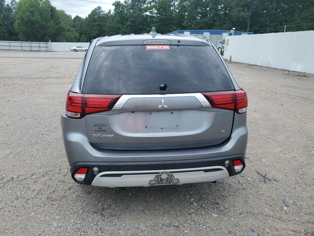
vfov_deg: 53.1
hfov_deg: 67.3
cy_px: 118
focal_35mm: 26
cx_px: 157
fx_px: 236
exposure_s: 1/1667
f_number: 1.5
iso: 50
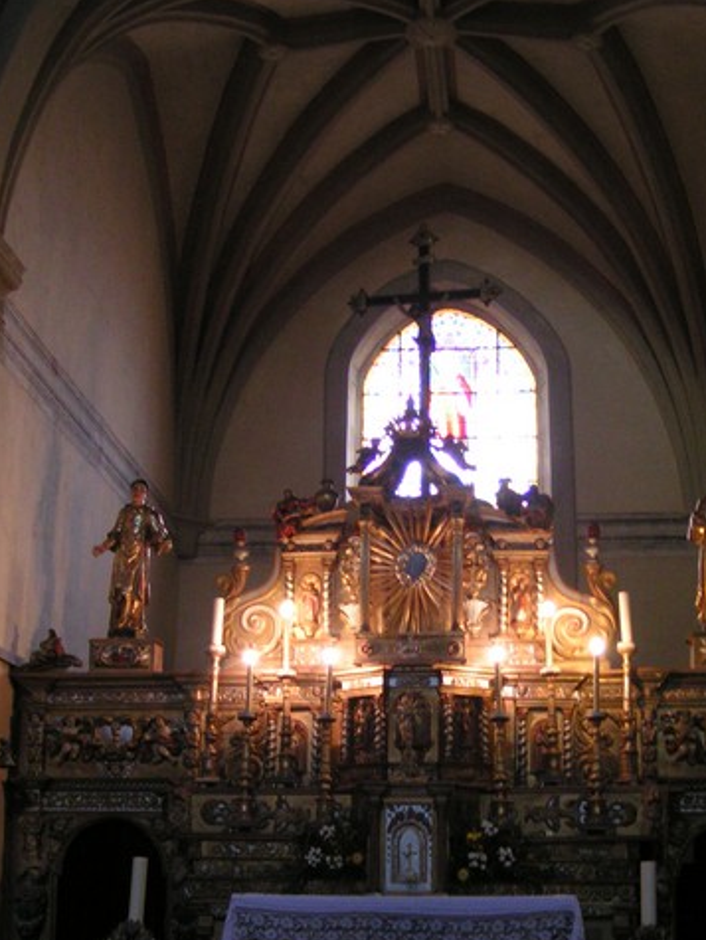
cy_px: 595
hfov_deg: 29.7
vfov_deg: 38.6
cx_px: 415
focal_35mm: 49
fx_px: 1331
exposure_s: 1/8
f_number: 2.8
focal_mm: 5.8
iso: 200
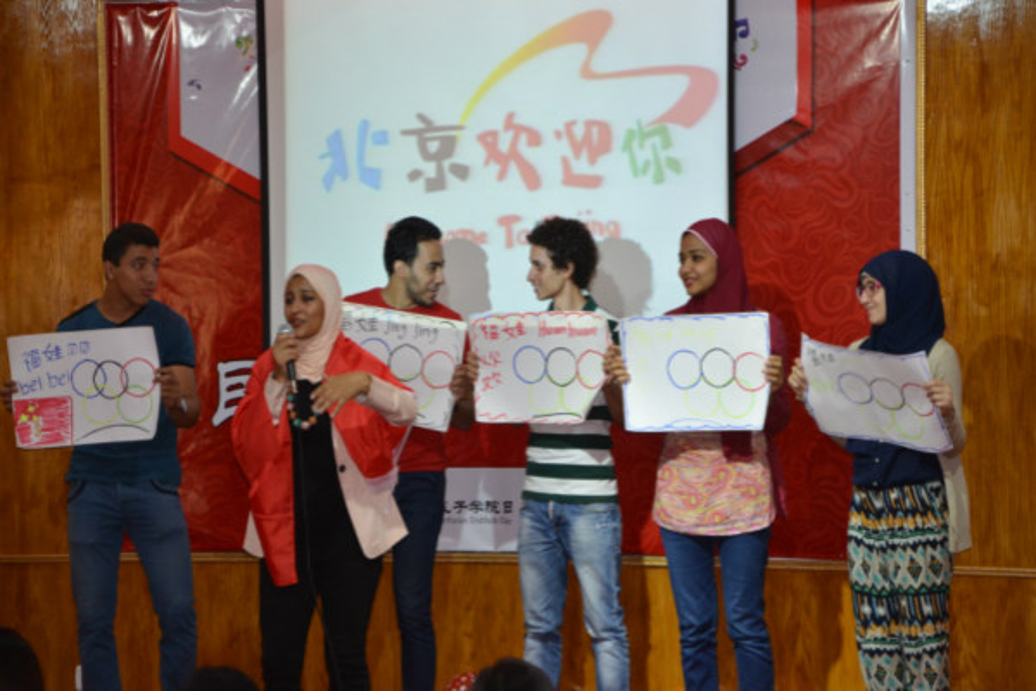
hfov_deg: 17.1
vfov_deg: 11.4
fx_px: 3453
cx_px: 518
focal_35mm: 120
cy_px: 346
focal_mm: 80
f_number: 5.3
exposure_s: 1/60
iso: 800
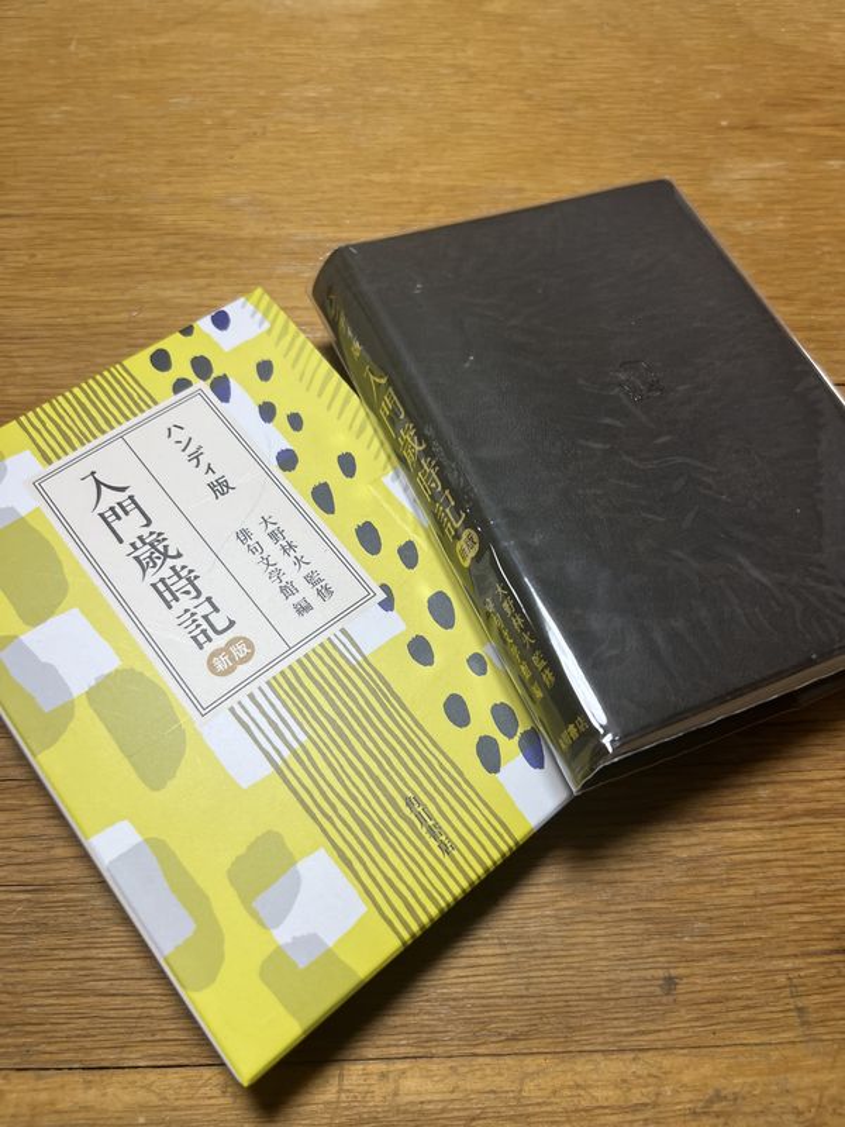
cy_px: 564
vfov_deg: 67.3
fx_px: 846
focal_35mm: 26
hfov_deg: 53.1
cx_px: 422
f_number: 1.5
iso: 100
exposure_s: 1/121
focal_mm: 5.7
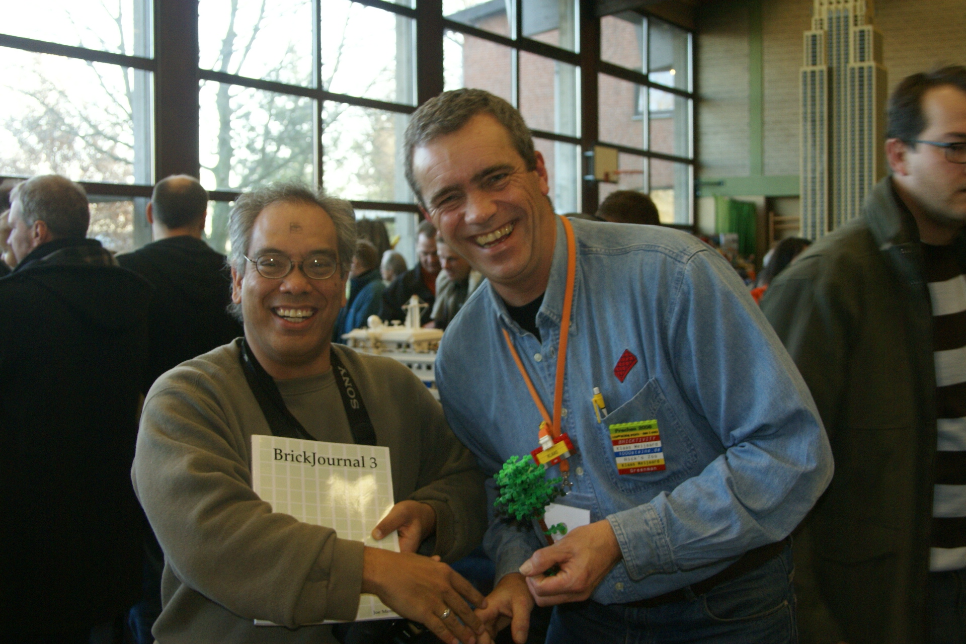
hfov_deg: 43.6
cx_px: 483
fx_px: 1207
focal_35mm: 45
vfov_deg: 29.9
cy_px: 322
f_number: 5.6
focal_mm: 30
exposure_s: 1/60
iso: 400
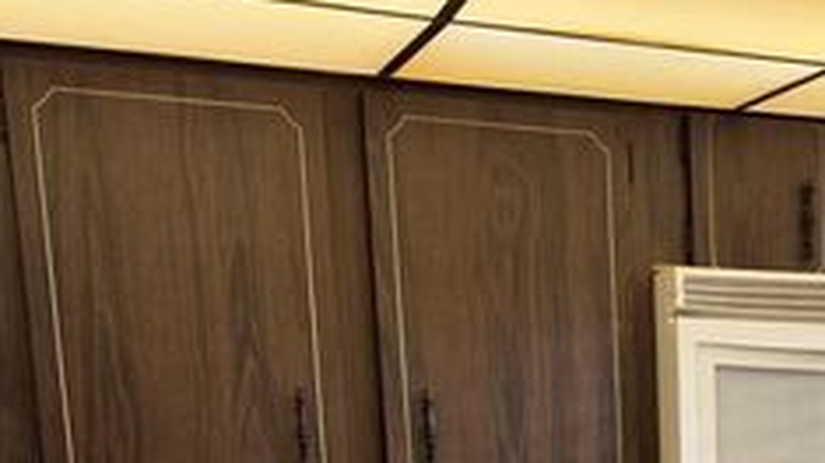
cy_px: 766
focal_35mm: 66
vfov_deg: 16.1
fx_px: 1443
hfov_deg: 29.9
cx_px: 807
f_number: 1.78
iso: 200
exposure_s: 1/120
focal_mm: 6.76
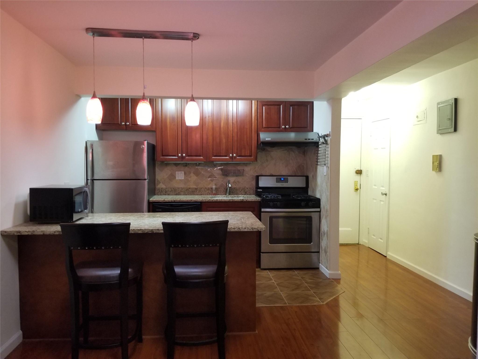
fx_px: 359
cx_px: 239
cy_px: 180
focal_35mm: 26
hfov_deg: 67.3
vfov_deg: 53.1
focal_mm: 4.25
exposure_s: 1/30
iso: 200
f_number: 1.7
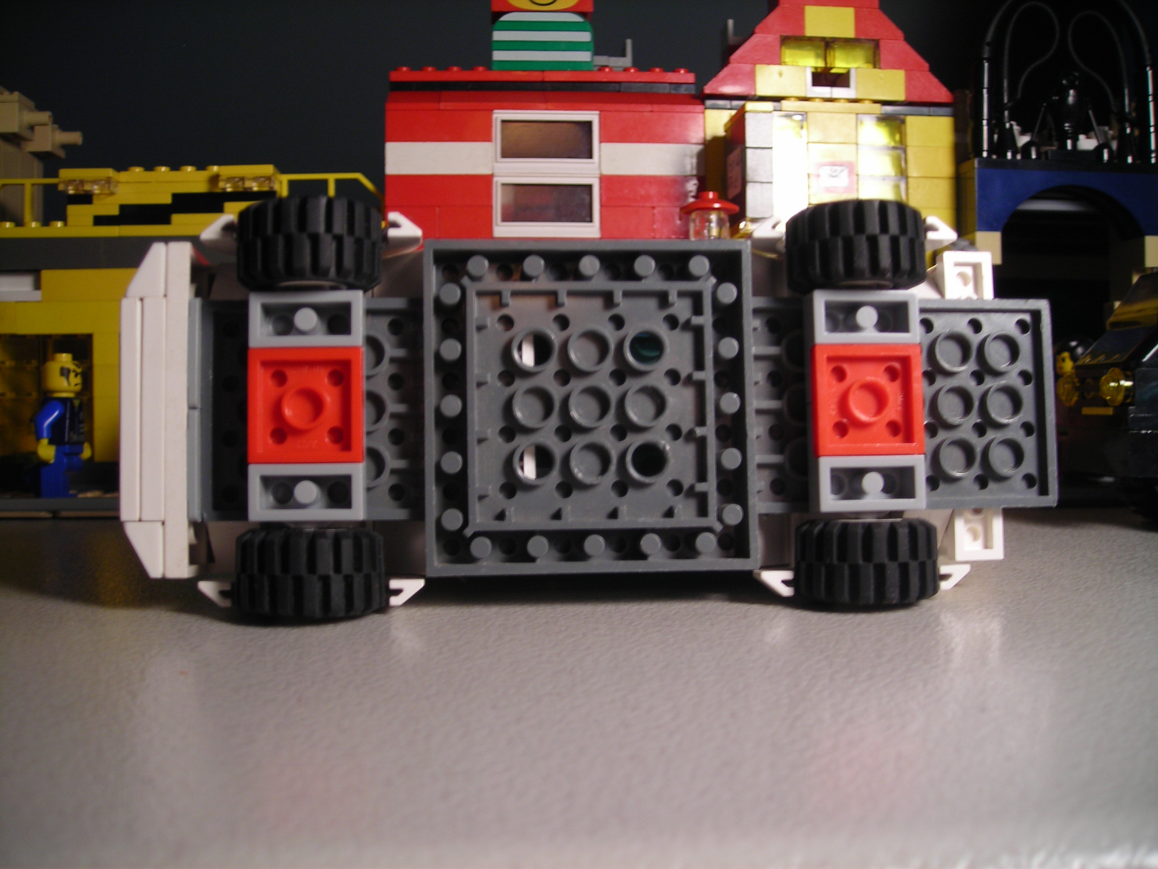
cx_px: 579
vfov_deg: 37.7
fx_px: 1271
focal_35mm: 38
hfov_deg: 49.0
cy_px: 434
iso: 50
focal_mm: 6.3
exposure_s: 1/18.4
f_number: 3.2
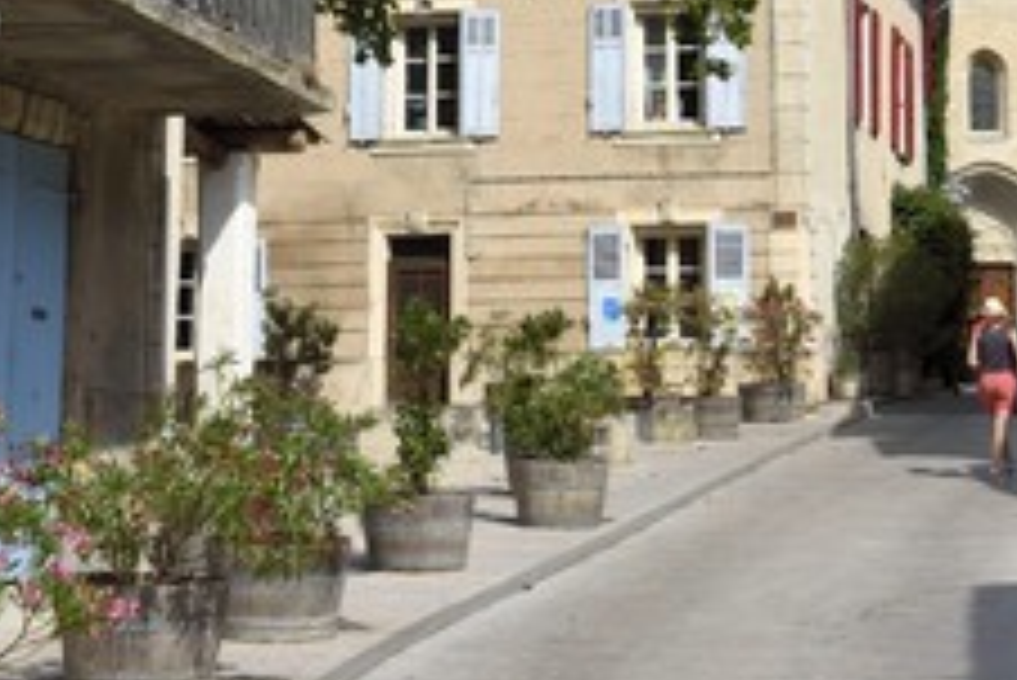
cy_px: 117
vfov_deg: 13.1
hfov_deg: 19.6
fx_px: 2940
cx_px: 603
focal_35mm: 104
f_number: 14
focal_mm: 56
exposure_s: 1/250
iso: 200
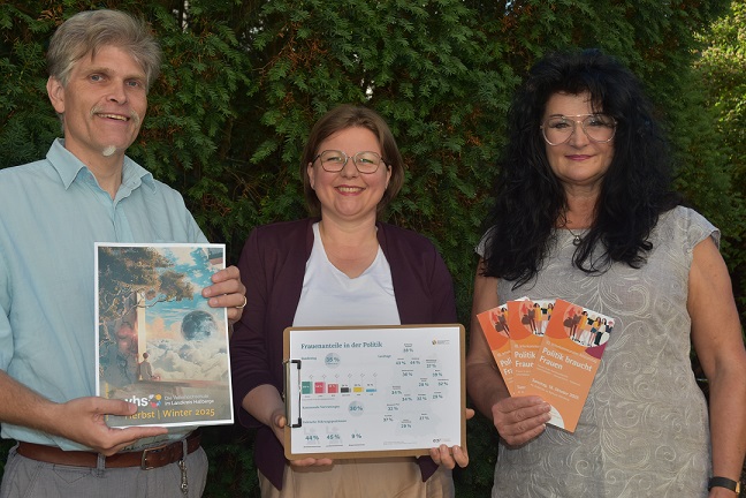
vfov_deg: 30.8
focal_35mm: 44
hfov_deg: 45.0
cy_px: 249
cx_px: 373
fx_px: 901
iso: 100
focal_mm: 29
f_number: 6.3
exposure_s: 1/250
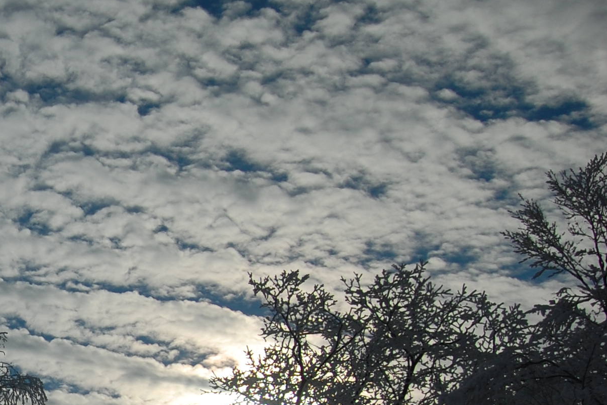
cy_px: 435
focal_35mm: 71
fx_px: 1201
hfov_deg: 25.1
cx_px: -147
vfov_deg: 18.5
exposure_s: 1/1000
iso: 200
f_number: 11
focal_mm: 19
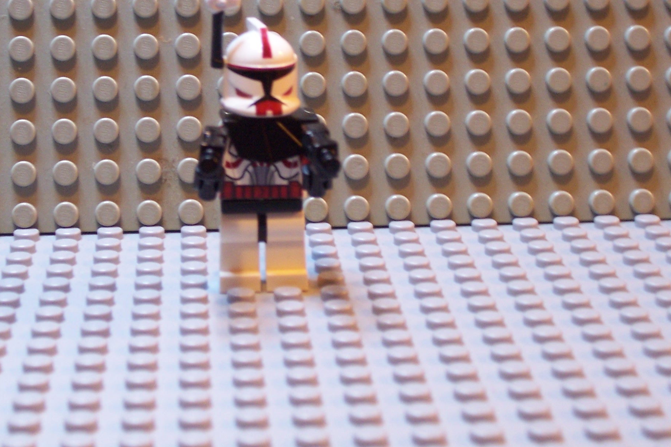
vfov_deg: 14.2
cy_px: 113
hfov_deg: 21.2
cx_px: 244
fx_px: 1789
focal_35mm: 96
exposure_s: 1/4
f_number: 4
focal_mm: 10.8
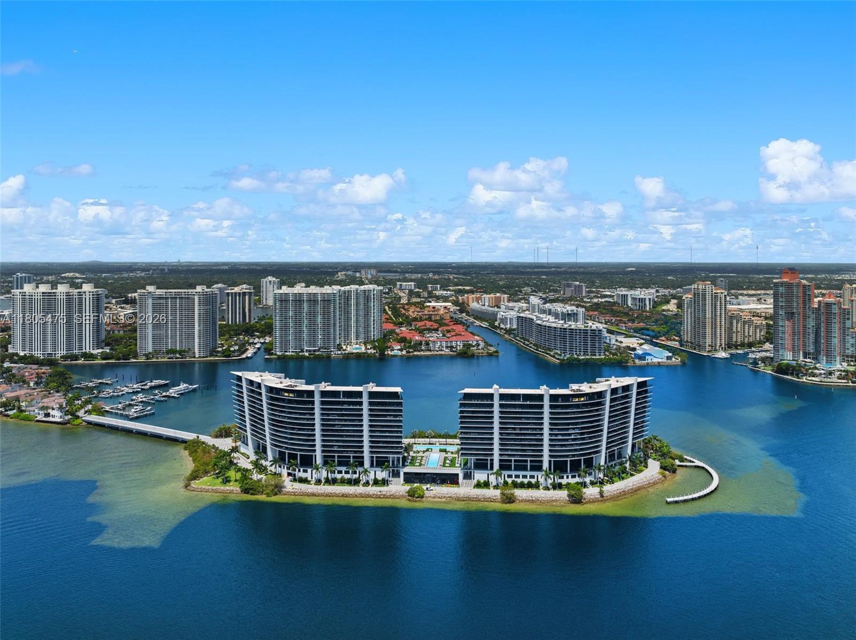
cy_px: 320
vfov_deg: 56.7
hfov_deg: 71.6
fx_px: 593
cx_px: 428
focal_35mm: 24
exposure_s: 1/1250
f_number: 2.8
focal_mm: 12.29
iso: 100
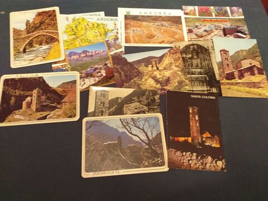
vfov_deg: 53.1
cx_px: 134
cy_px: 100
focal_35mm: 26
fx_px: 201
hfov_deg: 67.3
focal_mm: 3.6
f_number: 1.9
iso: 320
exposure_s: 1/25
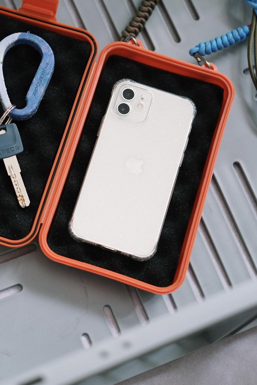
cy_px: 151
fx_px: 932
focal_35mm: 87
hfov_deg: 15.7
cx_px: 73
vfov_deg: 23.3
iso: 320
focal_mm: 33
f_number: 1.4
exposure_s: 1/50
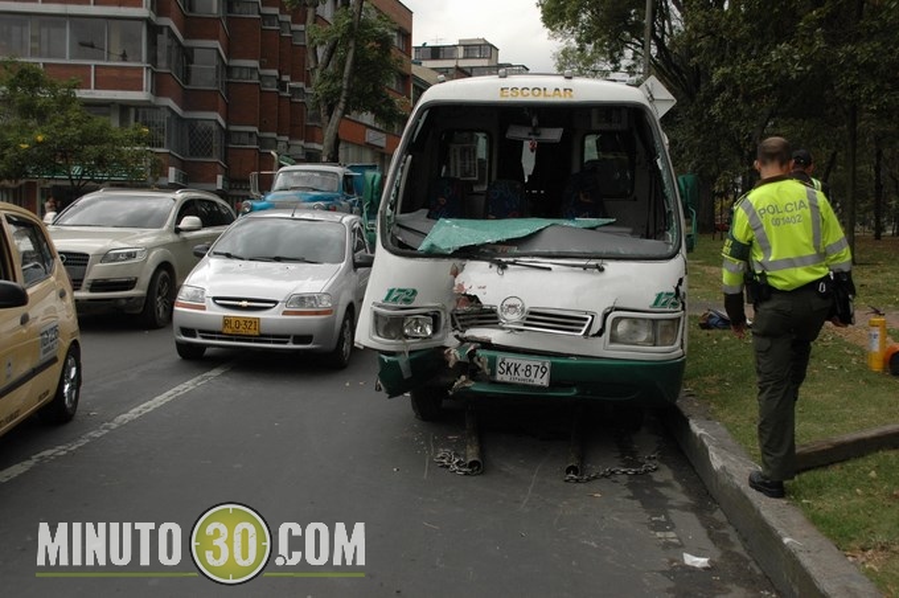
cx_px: 450
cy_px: 299
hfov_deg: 49.6
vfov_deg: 34.1
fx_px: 973
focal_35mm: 39
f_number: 5.6
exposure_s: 1/800
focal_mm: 26
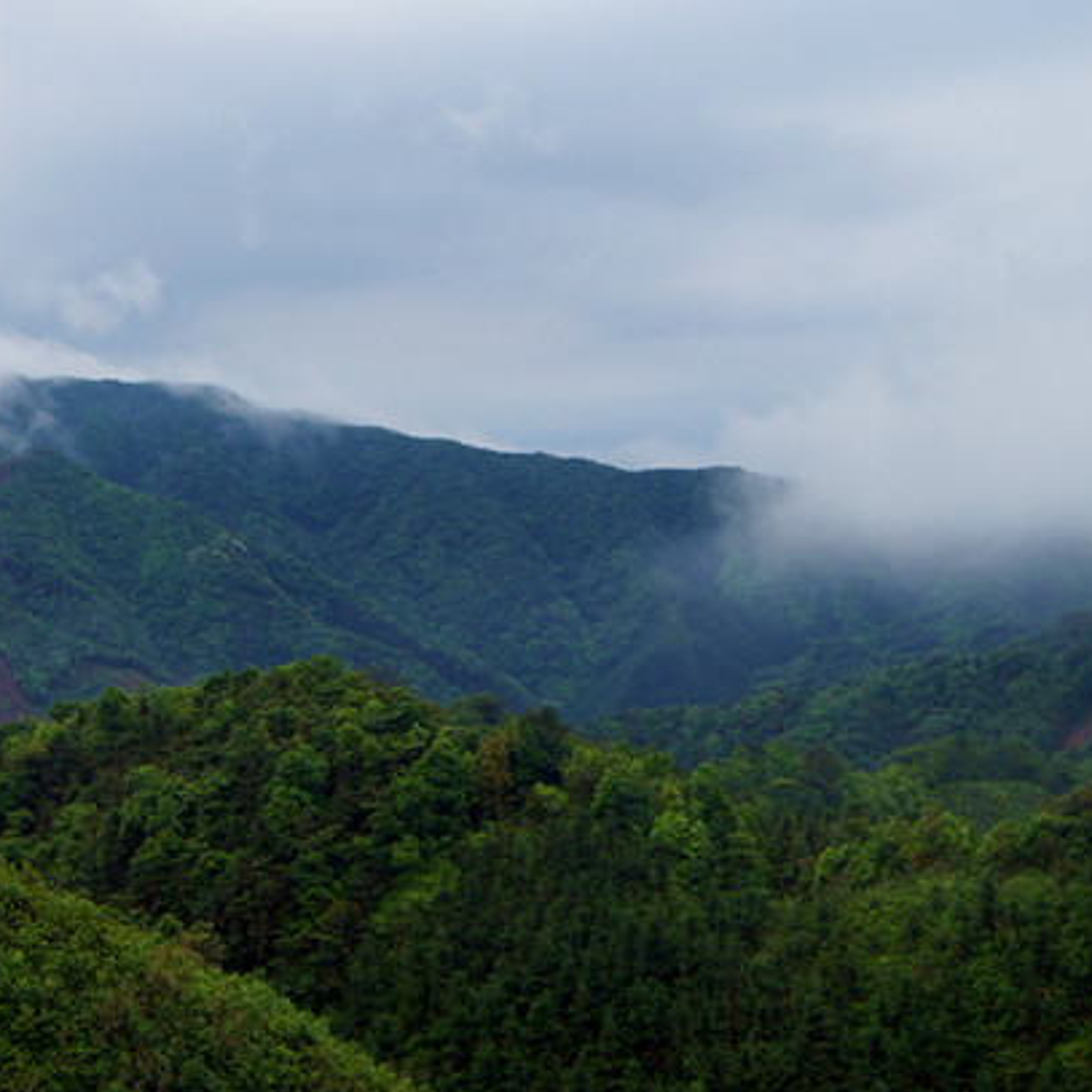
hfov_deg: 24.2
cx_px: 182
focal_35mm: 70
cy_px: 412
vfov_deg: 24.6
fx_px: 2498
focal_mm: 28
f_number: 5
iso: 100
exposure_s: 1/200
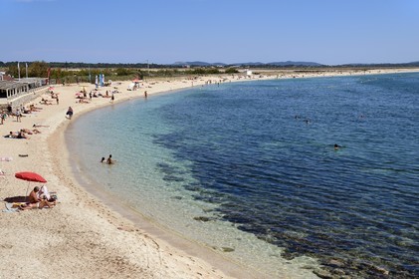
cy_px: 140
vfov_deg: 29.2
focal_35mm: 46
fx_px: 535
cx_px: 210
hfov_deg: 42.8
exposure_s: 1/1000
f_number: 9
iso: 200
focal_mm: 46
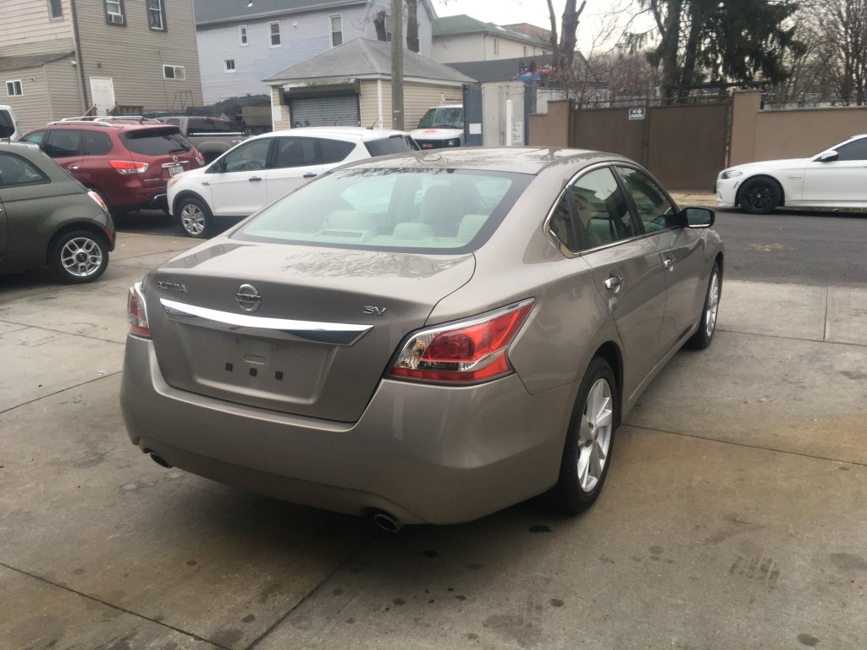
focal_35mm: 29
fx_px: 726
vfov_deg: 48.2
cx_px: 434
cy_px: 325
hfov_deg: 61.7
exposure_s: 1/60
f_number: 2.2
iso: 32
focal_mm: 4.15
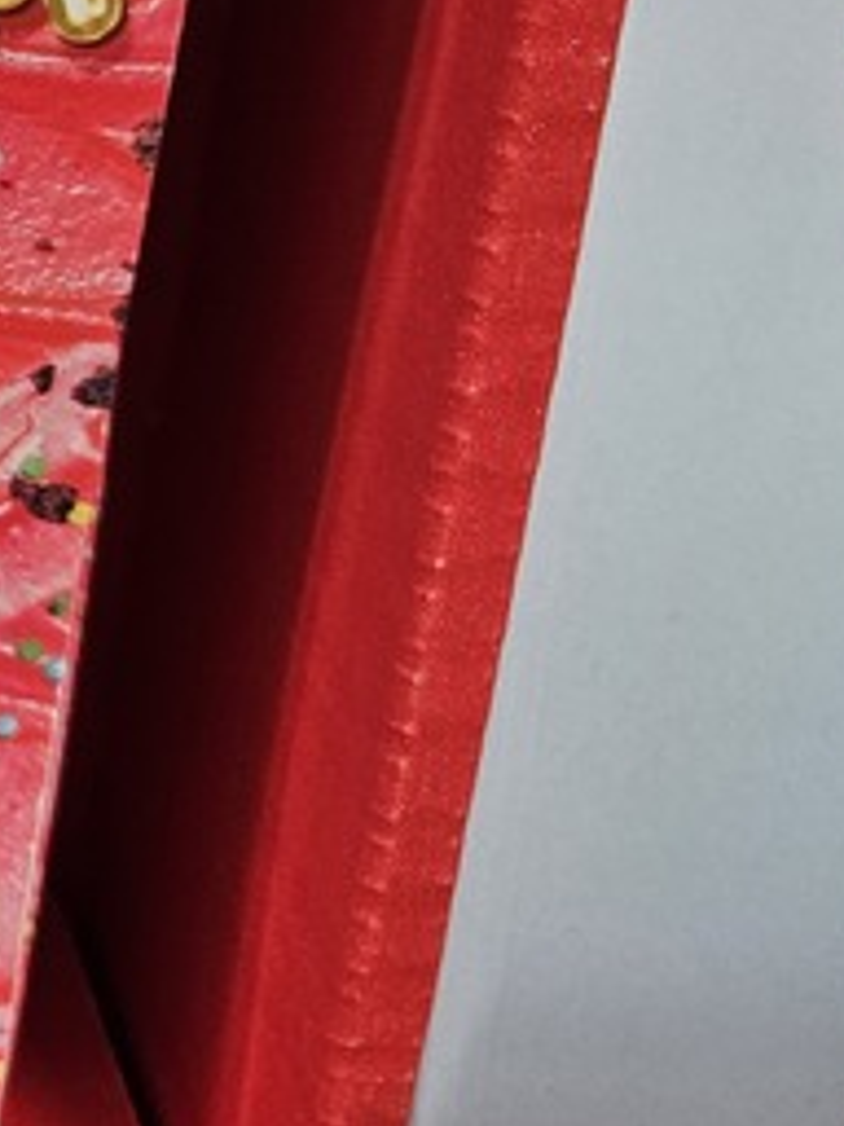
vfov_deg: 20.7
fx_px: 2991
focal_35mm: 92
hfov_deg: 14.3
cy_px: 53
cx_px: -642
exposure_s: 1/120
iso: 200
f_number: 1.8
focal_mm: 5.4
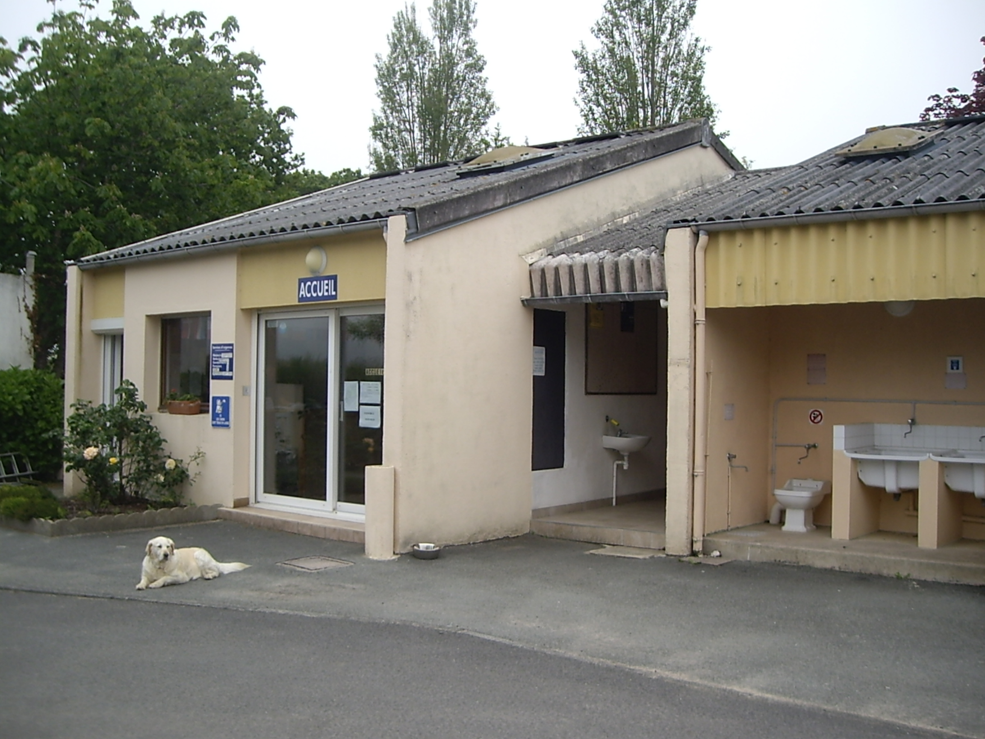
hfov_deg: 49.0
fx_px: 1081
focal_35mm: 38
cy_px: 370
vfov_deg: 37.7
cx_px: 492
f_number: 2.7
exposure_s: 1/320
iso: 50
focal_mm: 6.2
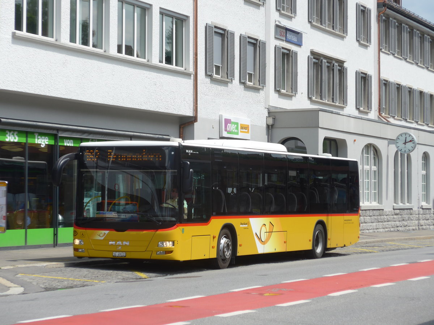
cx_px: 217
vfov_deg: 13.5
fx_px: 1379
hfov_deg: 17.9
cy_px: 162
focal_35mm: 110
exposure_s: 1/500
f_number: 4.9
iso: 80
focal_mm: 21.6
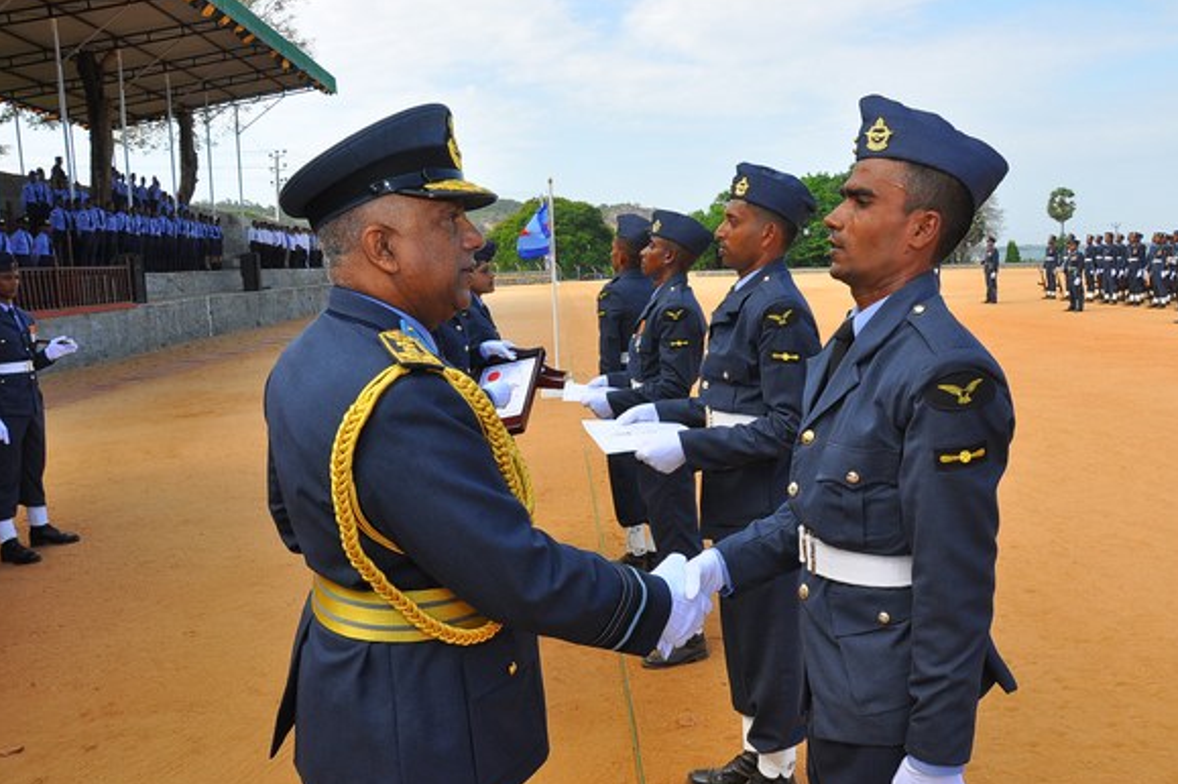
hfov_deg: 65.5
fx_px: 915
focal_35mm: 28
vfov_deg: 46.3
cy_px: 400
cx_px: 604
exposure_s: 1/200
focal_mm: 18
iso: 200
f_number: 10
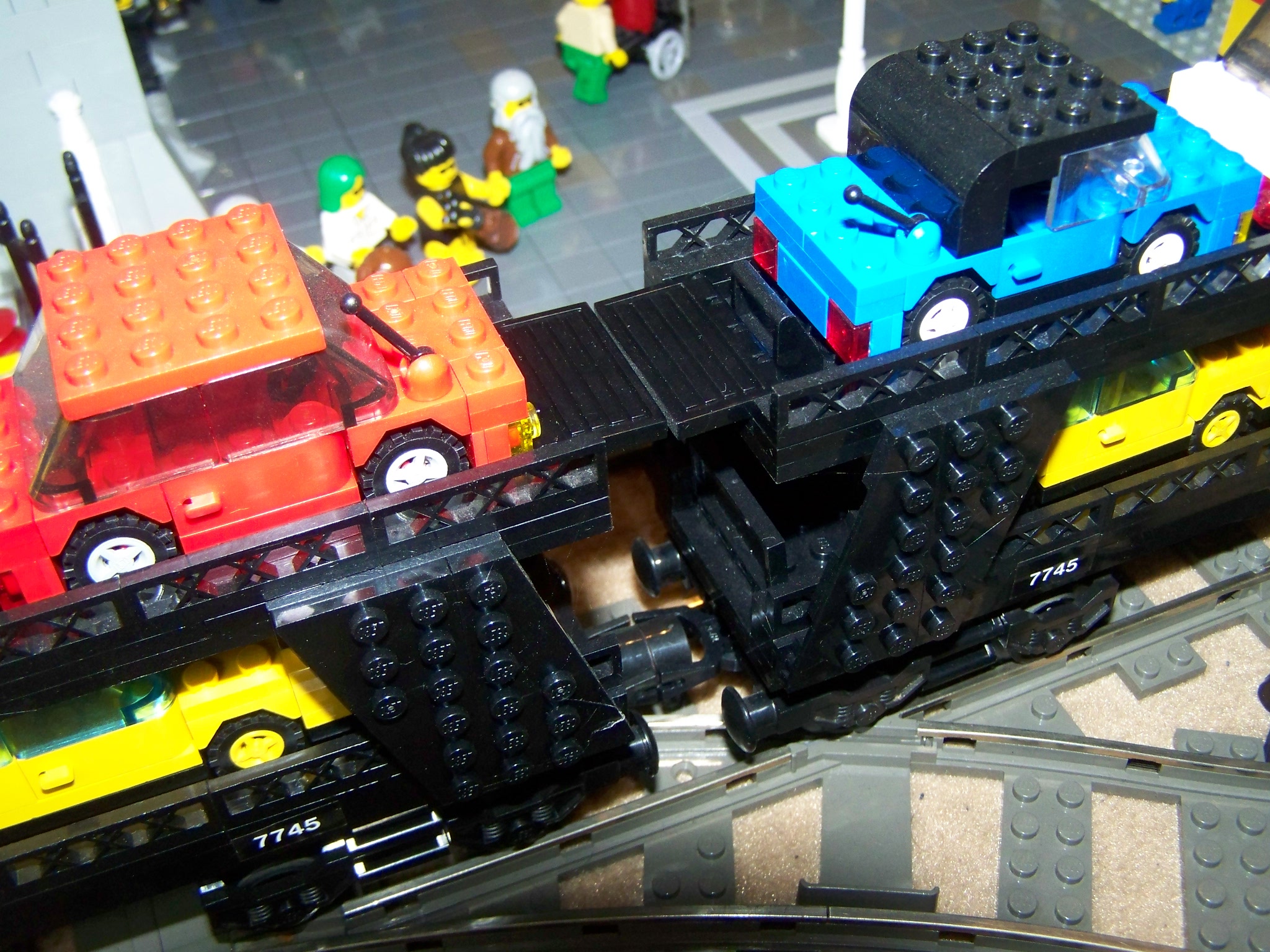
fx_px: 1394
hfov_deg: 49.0
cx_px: 635
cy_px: 476
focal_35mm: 38
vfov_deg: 37.7
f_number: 2.8
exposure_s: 1/30
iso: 200
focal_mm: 6.3
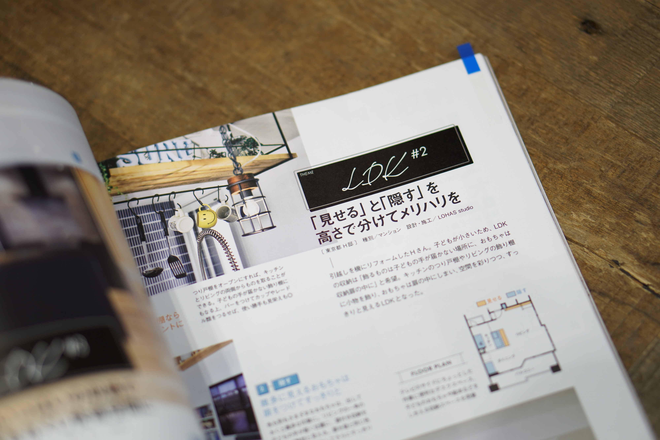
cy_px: 220
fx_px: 1375
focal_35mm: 75
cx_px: 330
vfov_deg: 18.2
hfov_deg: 27.0
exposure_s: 1/160
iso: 100
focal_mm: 50
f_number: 1.8
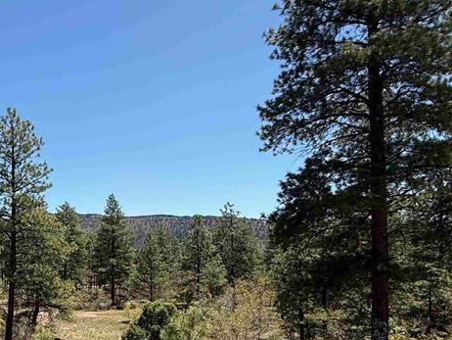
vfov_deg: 43.9
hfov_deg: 52.0
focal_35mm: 31
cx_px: 52
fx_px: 405
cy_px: 257
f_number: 2.2
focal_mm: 2.22
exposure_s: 1/1285
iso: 50
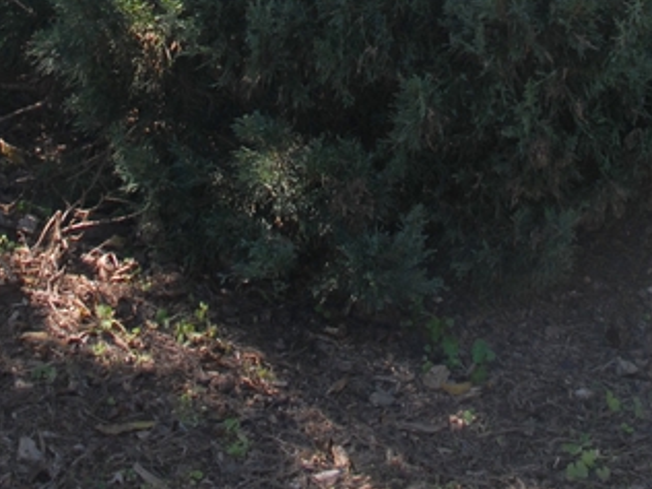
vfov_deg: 10.3
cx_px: 401
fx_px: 2467
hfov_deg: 15.0
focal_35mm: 131
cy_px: -530
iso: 400
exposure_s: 1/160
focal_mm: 28
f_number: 6.3
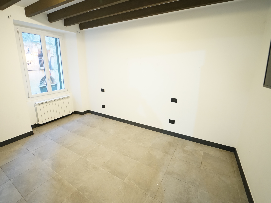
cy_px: 98
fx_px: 125
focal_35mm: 16
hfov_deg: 94.2
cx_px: 123
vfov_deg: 78.1
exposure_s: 1/60
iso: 2500
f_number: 2.8
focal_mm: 14
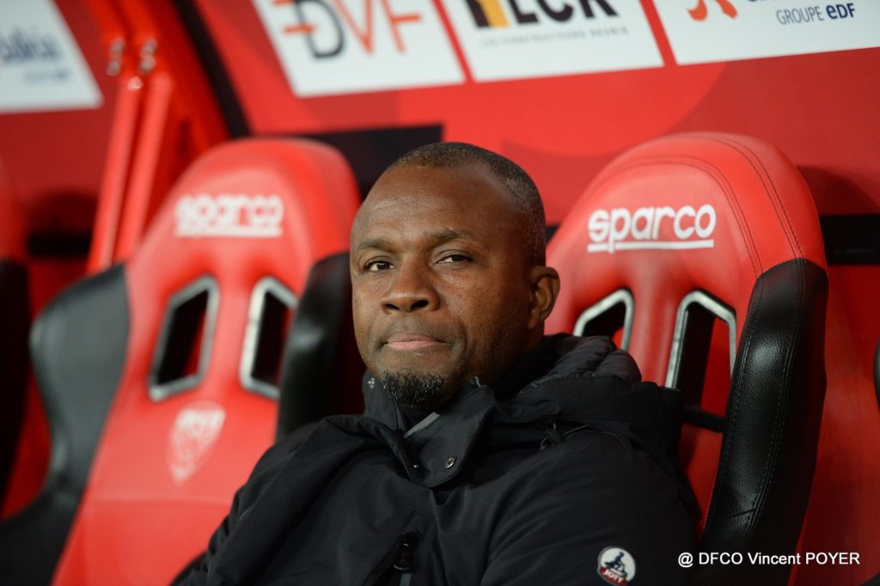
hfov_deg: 11.1
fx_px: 4521
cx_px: 440
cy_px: 293
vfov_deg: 7.4
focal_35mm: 185
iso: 2500
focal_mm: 185
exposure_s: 1/400
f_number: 2.8
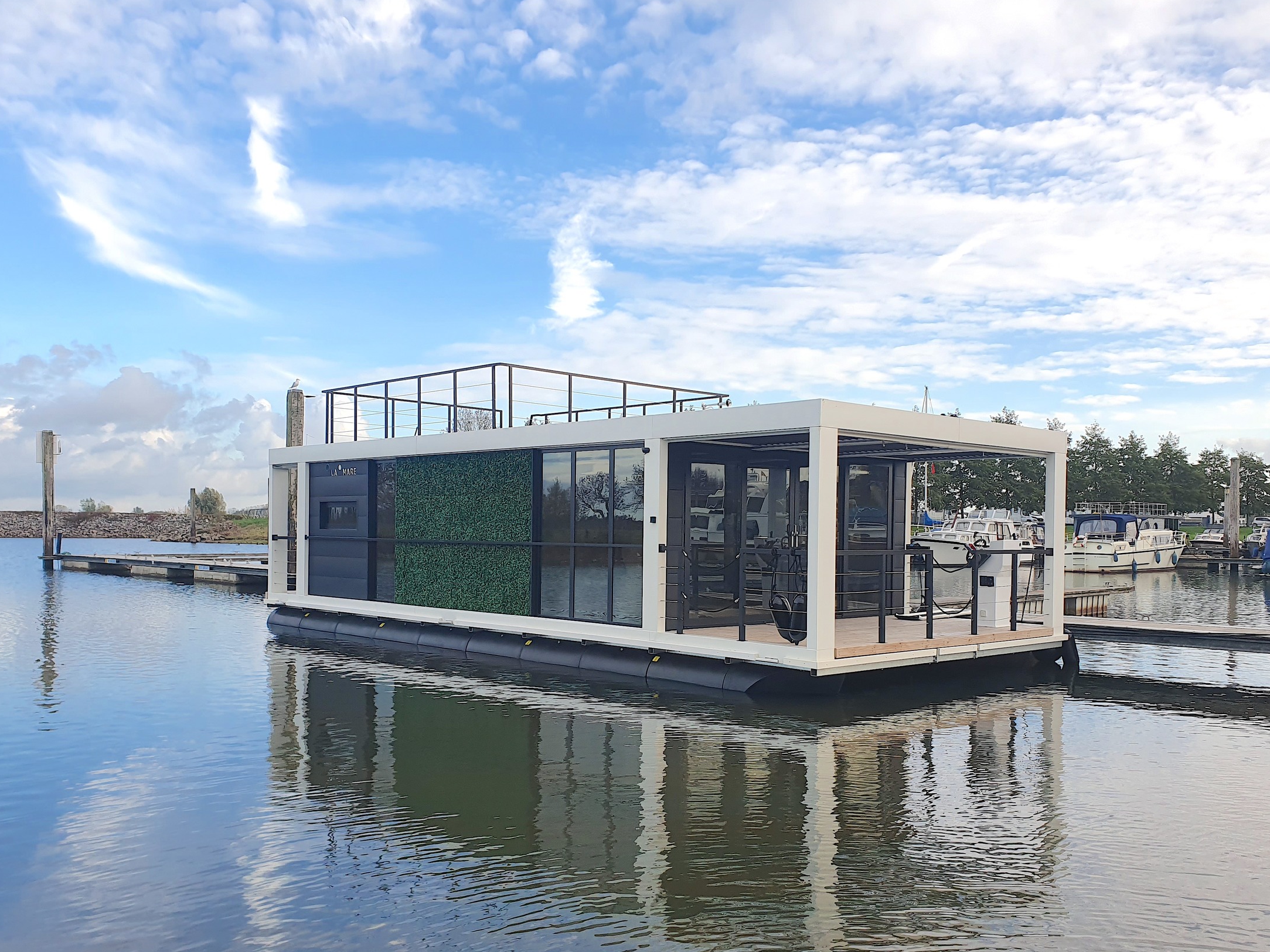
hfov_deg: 59.9
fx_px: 1101
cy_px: 545
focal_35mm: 30
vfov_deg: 46.7
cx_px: 689
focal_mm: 4.32
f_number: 2.4
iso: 50
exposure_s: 1/510
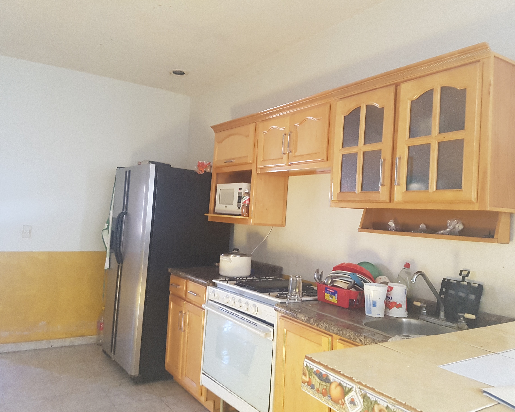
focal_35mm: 28
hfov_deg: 62.2
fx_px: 427
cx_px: 263
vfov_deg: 51.5
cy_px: 209
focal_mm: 4.2
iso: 200
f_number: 1.7
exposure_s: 1/16
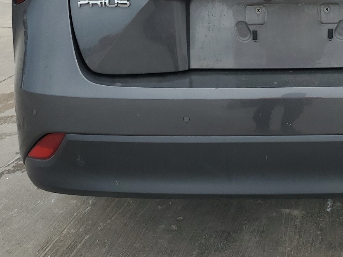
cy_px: 32
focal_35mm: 50
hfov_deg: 36.4
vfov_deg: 28.1
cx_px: 290
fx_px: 495
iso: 50
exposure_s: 1/1667
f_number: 1.5
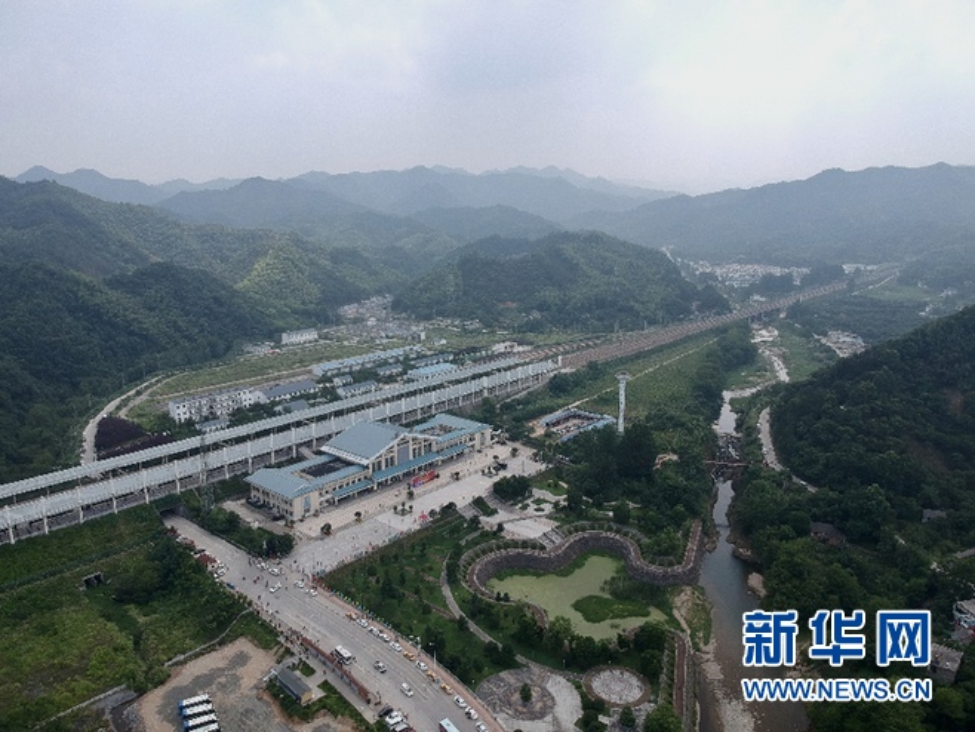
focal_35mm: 25
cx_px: 488
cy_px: 366
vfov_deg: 54.9
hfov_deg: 69.4
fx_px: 704
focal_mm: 4.49
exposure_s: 1/800
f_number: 2.6
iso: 100
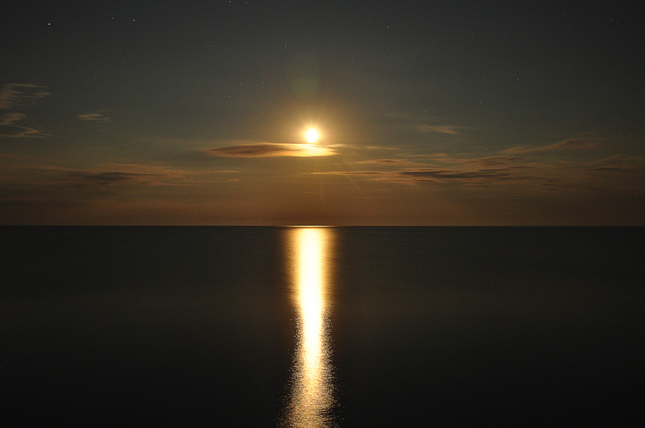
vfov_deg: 41.6
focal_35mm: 32
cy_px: 214
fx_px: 564
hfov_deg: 59.6
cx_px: 322
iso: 400
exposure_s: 30
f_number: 7.1
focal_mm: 21
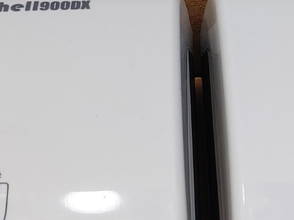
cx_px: 204
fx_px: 722
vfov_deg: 17.1
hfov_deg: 22.9
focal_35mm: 85
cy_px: 203
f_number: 1.8
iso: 50
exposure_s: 1/172
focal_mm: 4.36
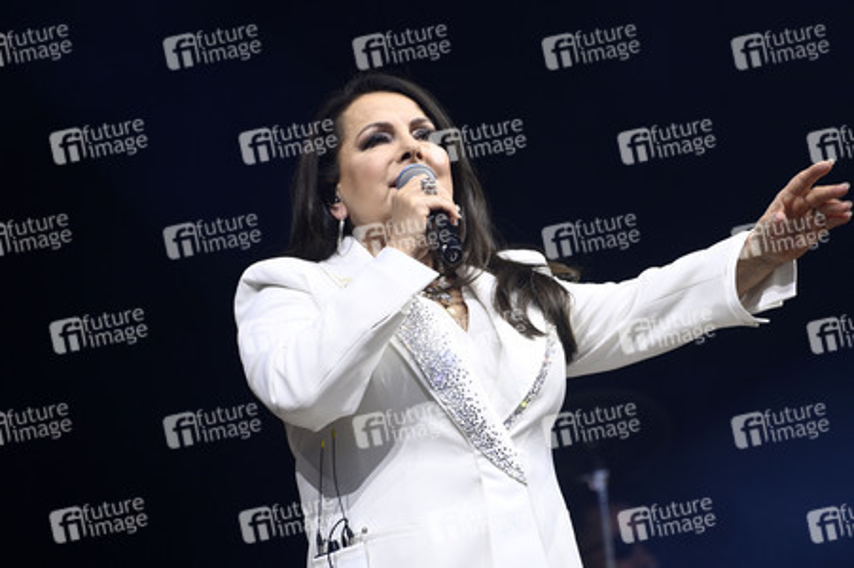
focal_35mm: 300
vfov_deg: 4.6
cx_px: 427
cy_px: 284
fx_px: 7111
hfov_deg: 6.9
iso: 320
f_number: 7.1
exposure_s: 1/125
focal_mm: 300
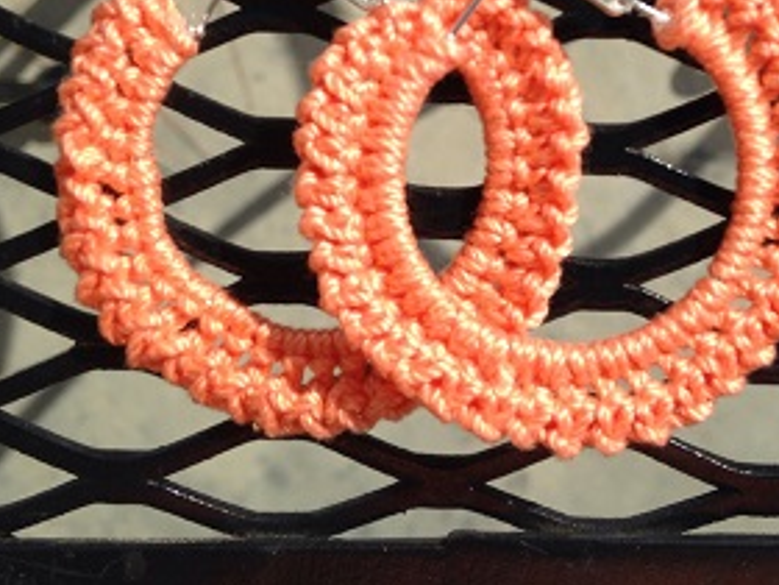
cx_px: 451
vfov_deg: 24.3
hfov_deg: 32.6
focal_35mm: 59
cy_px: 99
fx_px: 1328
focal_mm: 4.12
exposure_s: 1/2088
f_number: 2.4
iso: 50
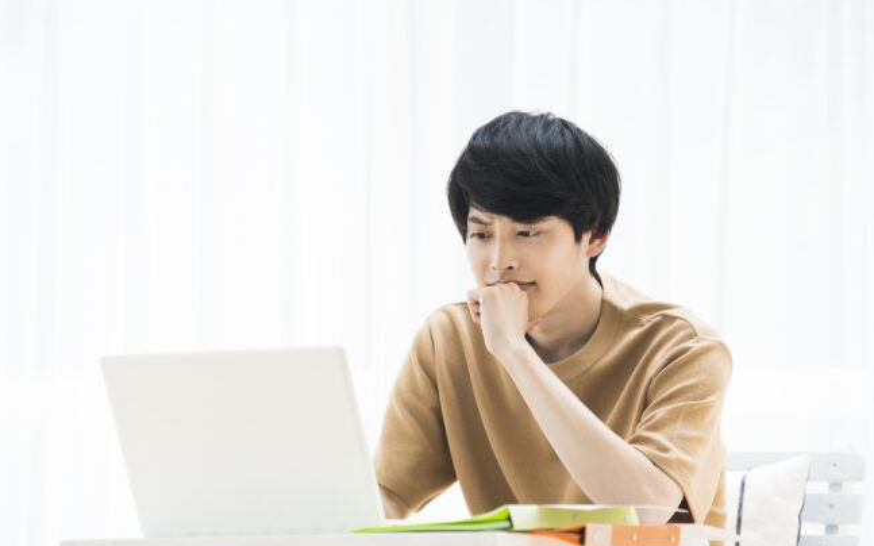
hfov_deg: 12.4
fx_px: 4024
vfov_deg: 7.8
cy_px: 291
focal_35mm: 169
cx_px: 436
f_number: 4
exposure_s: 1/640
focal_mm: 165
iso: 400
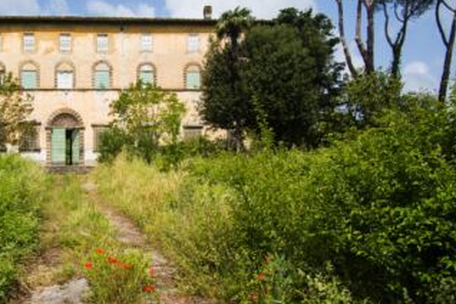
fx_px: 431
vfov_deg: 38.8
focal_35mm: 34
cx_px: 145
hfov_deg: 54.4
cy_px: 176
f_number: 22
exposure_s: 1/125
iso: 400
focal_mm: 24
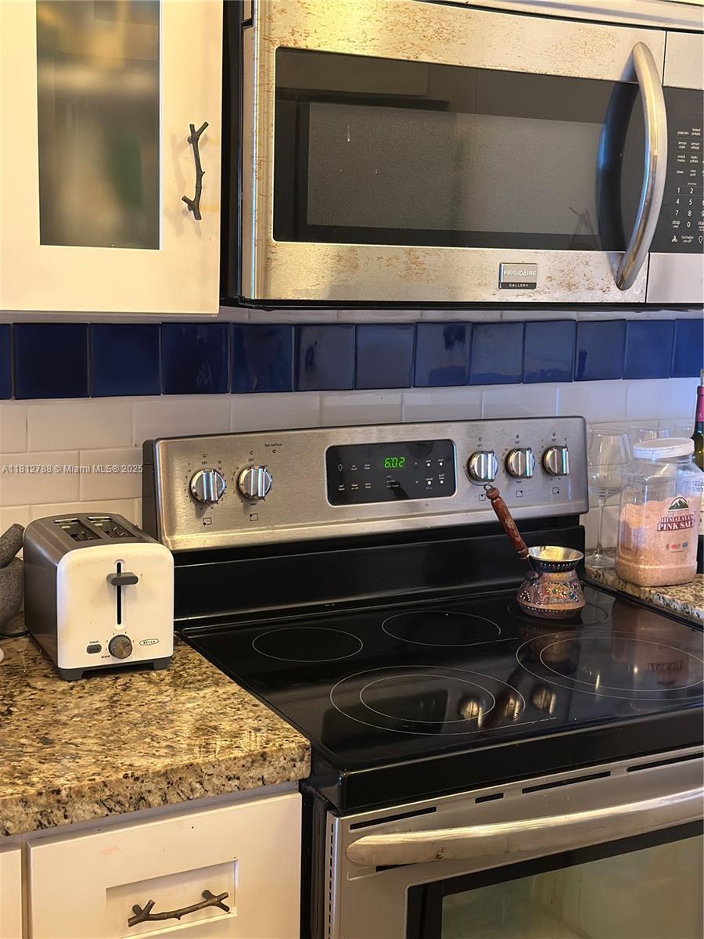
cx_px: 352
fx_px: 1302
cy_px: 470
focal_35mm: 48
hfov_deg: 30.3
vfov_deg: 39.7
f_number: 1.78
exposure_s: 1/40
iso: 500
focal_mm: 6.86
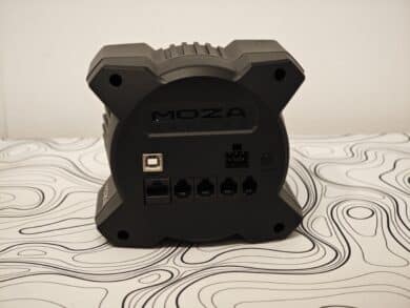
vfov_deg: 19.7
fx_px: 889
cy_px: 154
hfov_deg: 26.0
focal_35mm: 75
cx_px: 205
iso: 1000
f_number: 1.8
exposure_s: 1/100
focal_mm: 12.28
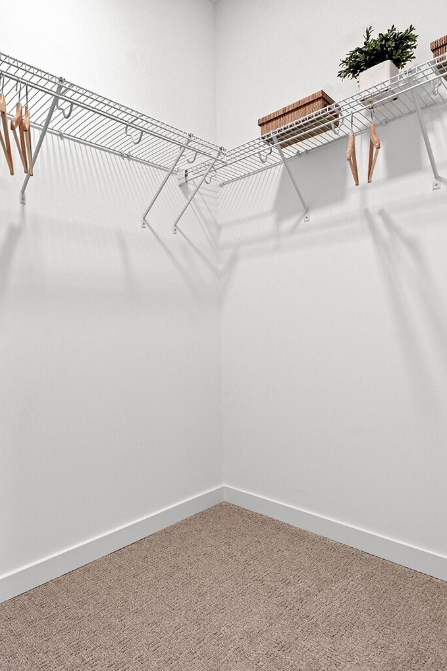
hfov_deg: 55.3
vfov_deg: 78.6
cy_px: 333
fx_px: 410
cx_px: 130
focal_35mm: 22
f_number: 6.3
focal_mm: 14
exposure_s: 1/30
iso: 640
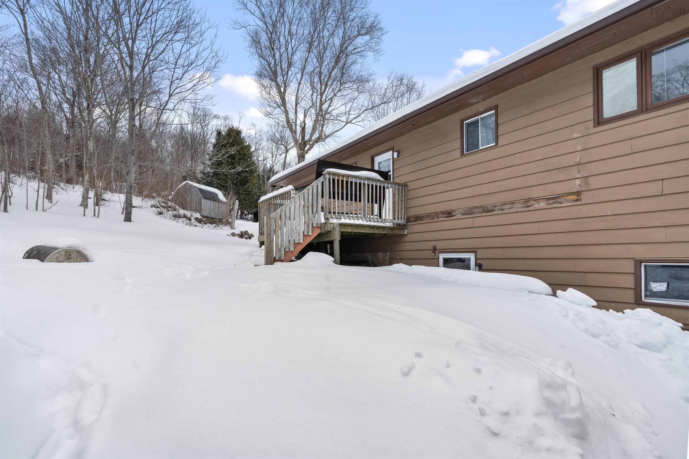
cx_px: 344
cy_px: 230
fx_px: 306
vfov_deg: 73.7
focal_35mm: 16
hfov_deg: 96.7
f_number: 8
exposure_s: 1/250
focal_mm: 16
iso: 400
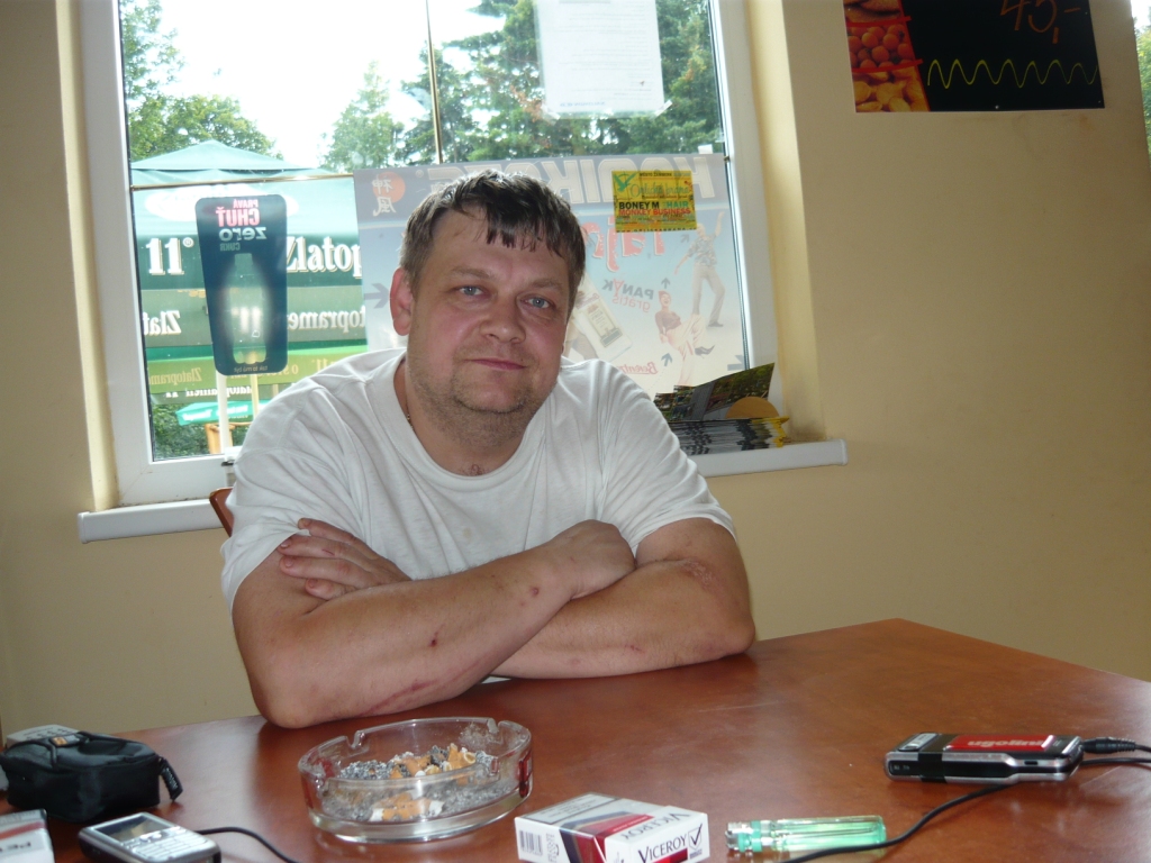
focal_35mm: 33
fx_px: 1097
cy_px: 432
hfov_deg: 55.4
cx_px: 576
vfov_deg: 42.9
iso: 100
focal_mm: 5.5
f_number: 2.8
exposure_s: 1/30
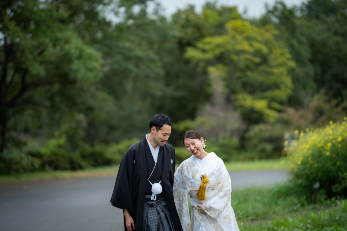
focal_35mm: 135
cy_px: 116
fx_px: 1301
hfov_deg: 15.2
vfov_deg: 10.2
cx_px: 174
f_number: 2
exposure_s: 1/1000
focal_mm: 135
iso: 200
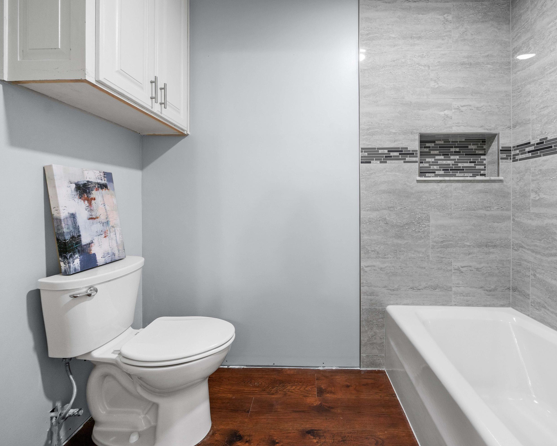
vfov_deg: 88.0
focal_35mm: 14
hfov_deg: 100.5
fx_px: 231
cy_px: 217
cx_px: 302
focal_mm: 12
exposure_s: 1/30
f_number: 5.6
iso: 1250
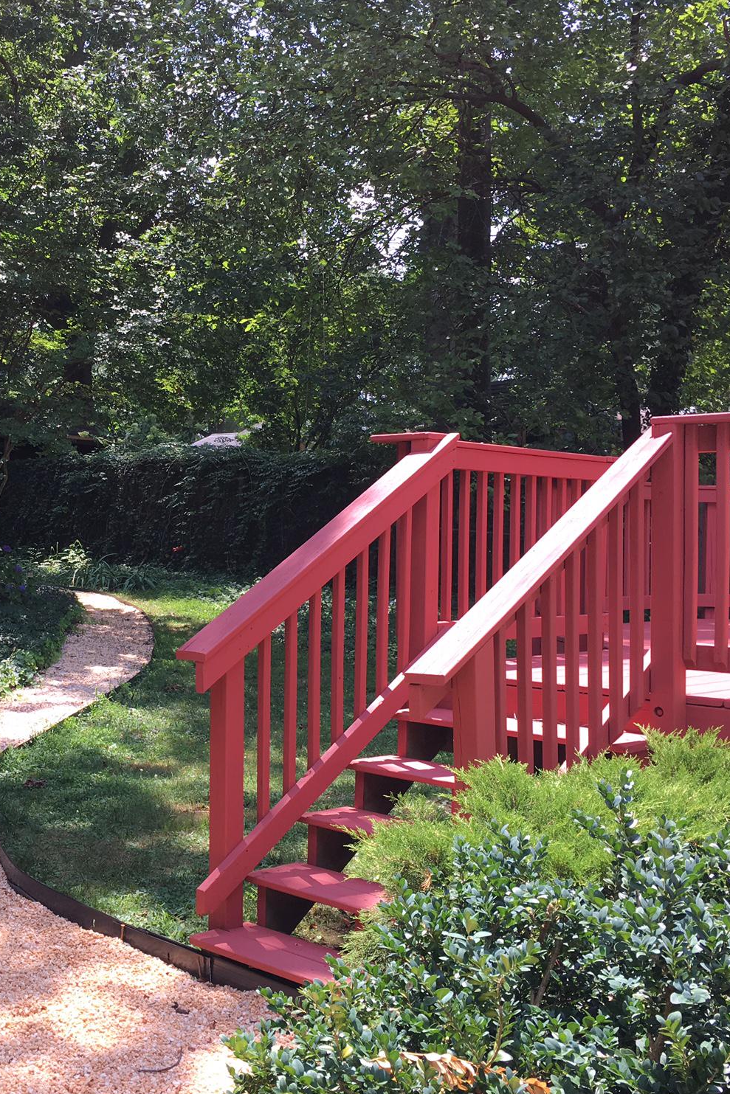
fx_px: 1247
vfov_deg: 47.4
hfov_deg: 32.0
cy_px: 544
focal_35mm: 41
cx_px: 178
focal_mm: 4.15
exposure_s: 1/361
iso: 25
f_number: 2.2
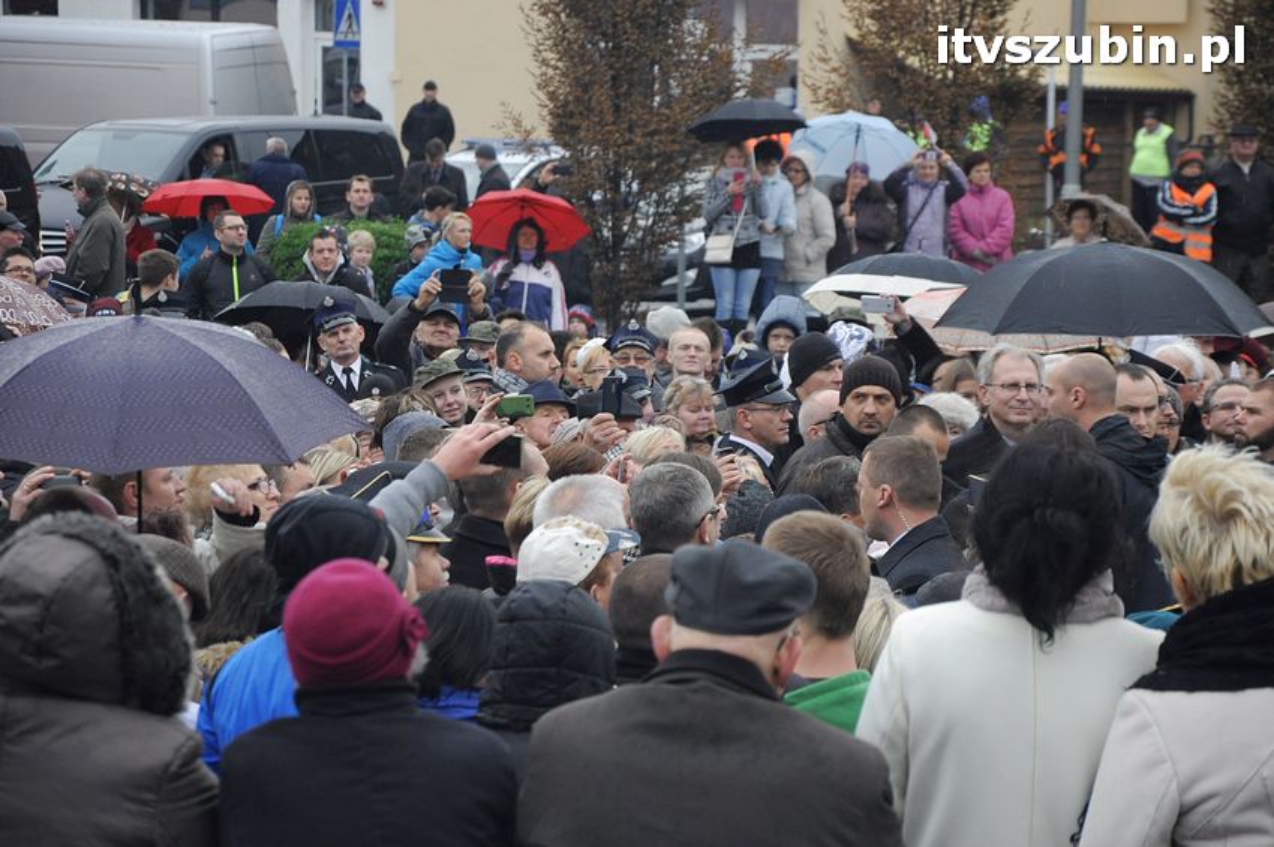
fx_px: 5568
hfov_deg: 13.1
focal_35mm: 158
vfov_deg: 8.7
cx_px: 637
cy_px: 424
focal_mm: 105
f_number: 5.6
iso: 800
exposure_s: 1/320
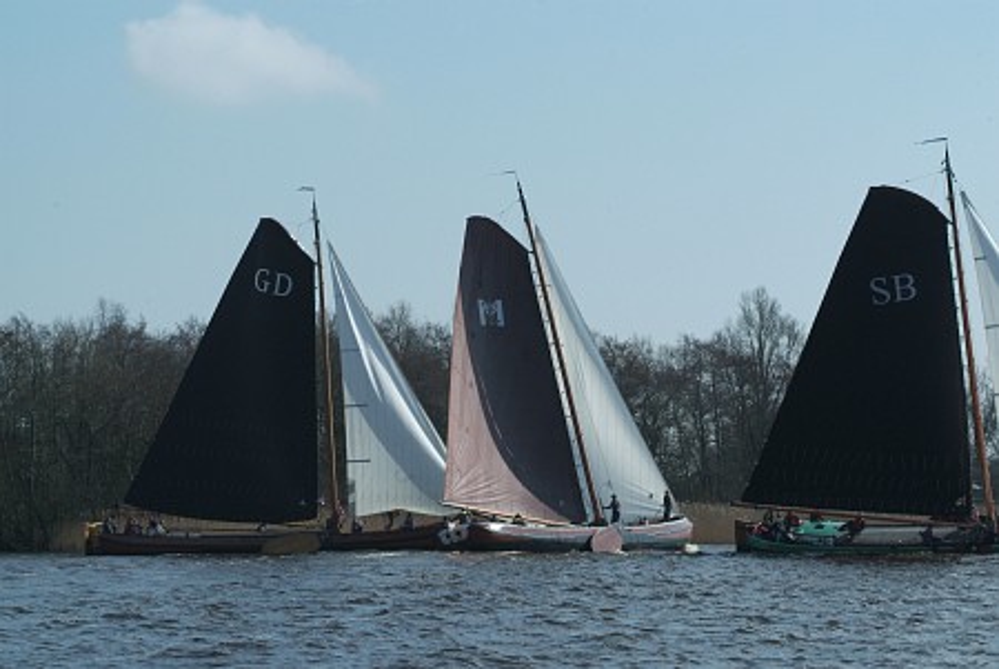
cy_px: 334
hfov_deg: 17.5
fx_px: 3250
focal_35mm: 117
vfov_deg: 11.7
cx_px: 500
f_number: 9.5
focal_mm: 78
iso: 400
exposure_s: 1/1000
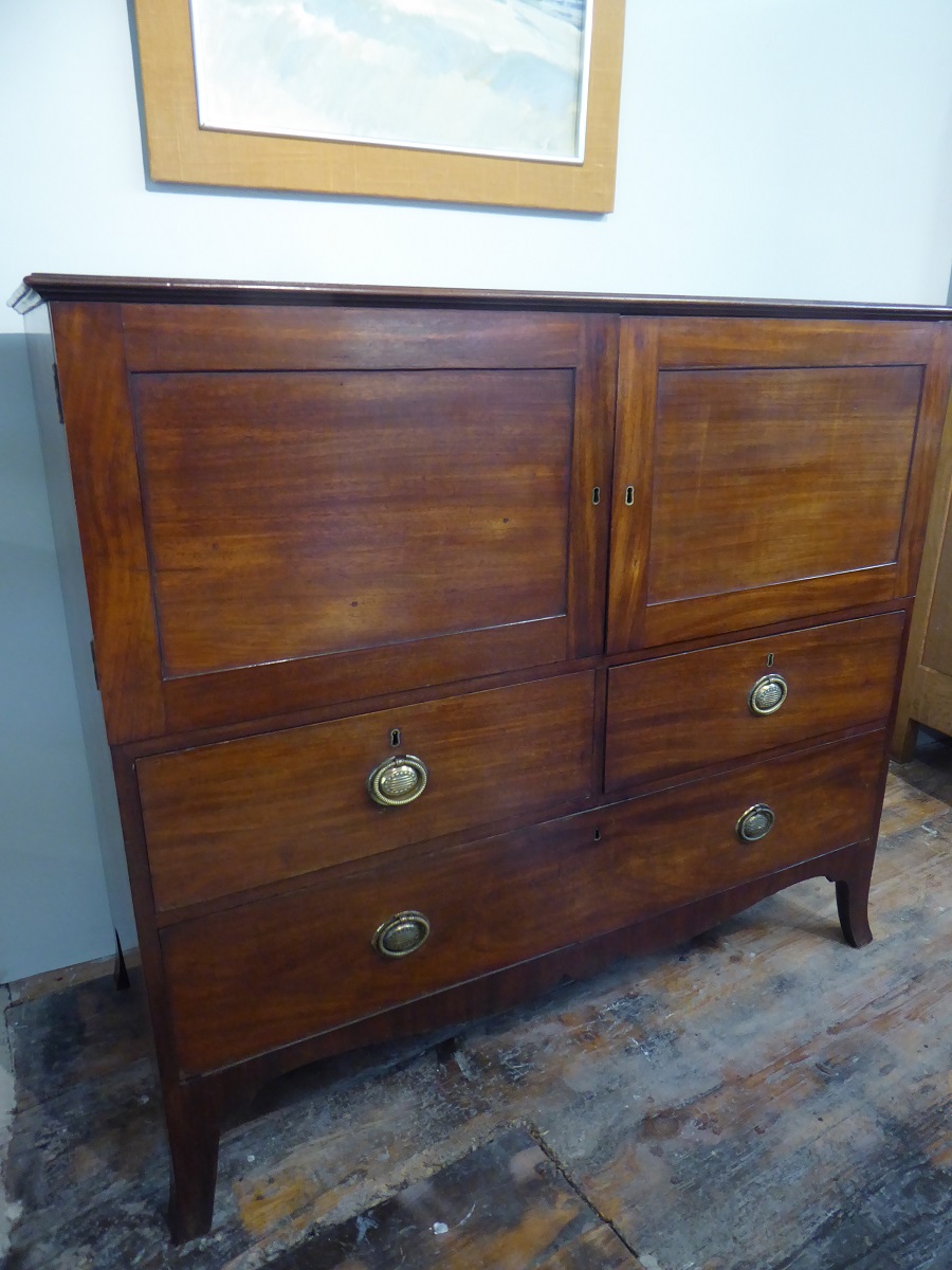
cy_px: 635
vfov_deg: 69.4
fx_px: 917
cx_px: 476
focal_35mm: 25
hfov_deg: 54.9
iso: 400
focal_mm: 4.3
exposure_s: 1/10
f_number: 3.3
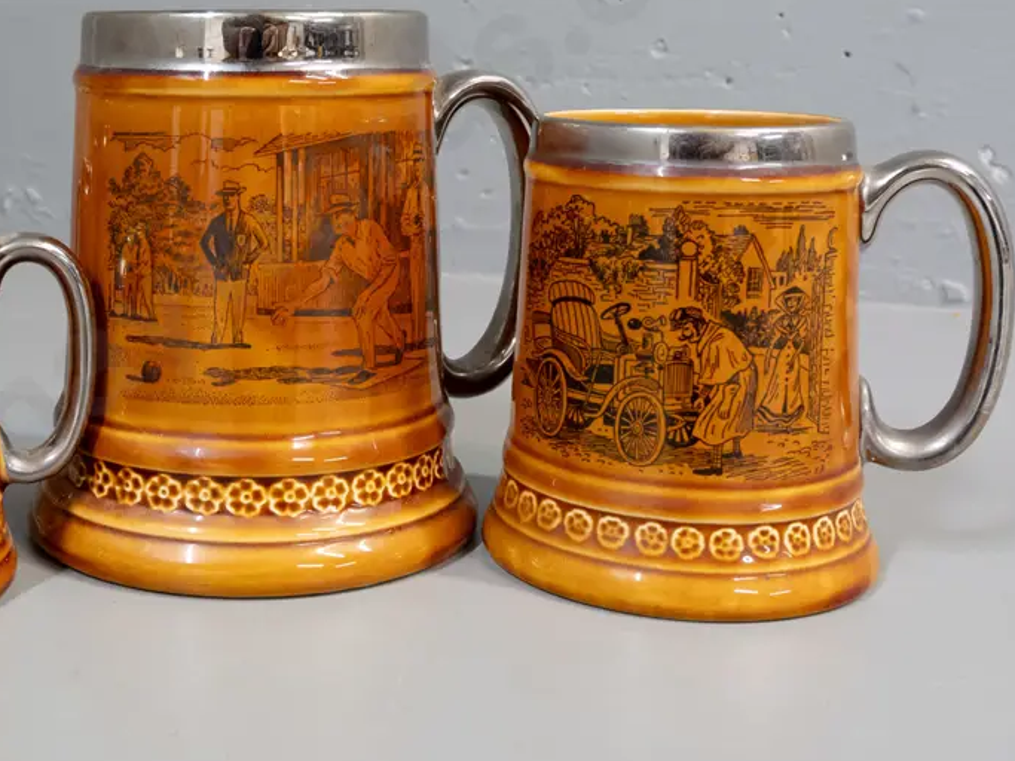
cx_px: 270
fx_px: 1407
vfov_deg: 30.0
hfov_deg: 38.8
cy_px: 236
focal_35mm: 48
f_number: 5.6
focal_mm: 16
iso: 3200
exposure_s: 1/50
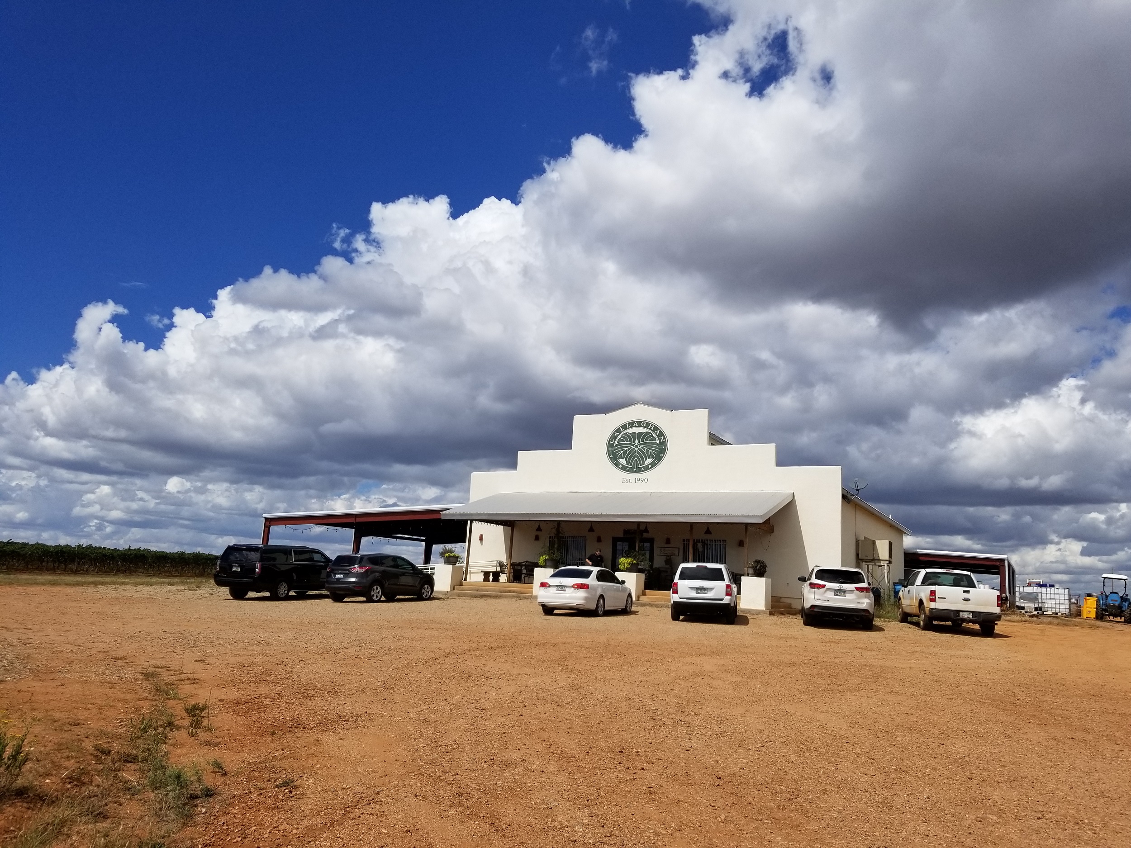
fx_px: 849
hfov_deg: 67.3
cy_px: 424
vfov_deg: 53.1
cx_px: 566
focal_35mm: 26
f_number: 1.7
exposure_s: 1/6272
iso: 50
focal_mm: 4.3
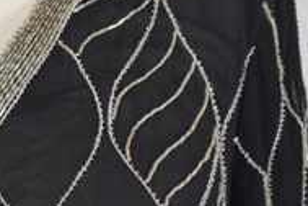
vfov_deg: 5.2
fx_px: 2246
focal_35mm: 263
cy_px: -10
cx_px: -88
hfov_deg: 7.8
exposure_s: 1/60
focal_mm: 55
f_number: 5.6
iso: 640
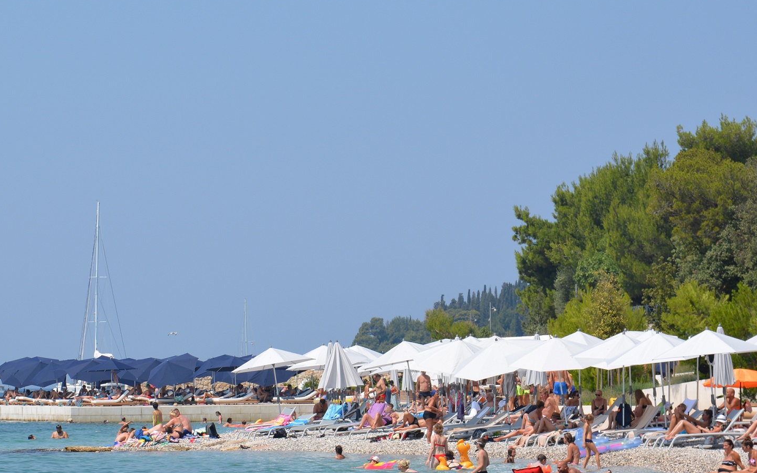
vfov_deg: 7.4
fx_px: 3630
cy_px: 375
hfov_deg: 11.9
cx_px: 250
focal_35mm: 176
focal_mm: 70
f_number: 8
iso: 100
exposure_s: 1/250
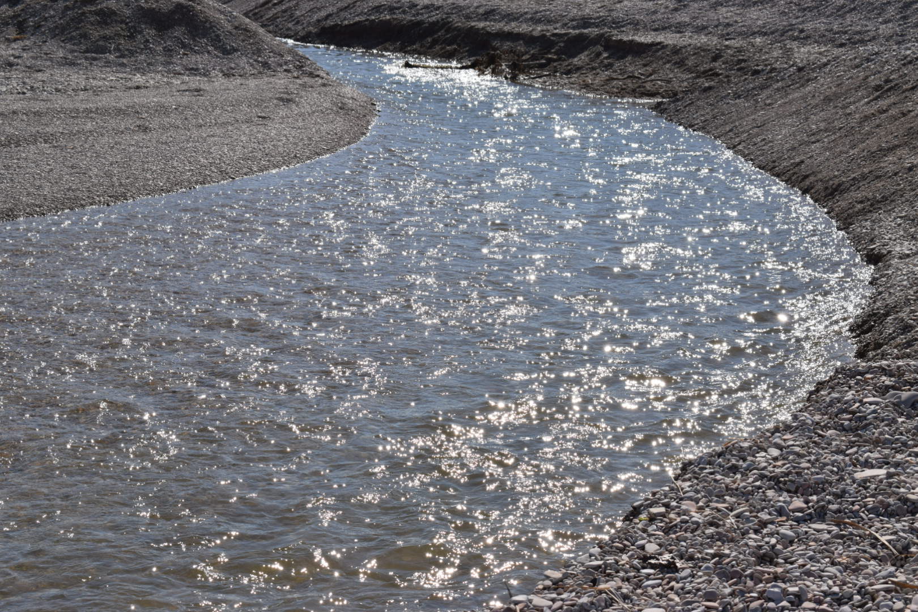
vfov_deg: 16.6
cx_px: 459
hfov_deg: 24.6
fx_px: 2104
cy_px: 306
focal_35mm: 82
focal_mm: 55
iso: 200
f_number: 13
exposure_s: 1/640
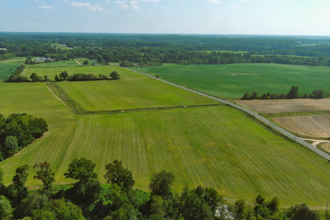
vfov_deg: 45.0
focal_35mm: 29
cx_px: 165
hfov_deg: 63.7
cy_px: 110
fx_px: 266
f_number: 2.8
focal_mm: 10.57
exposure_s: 1/1600
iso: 100
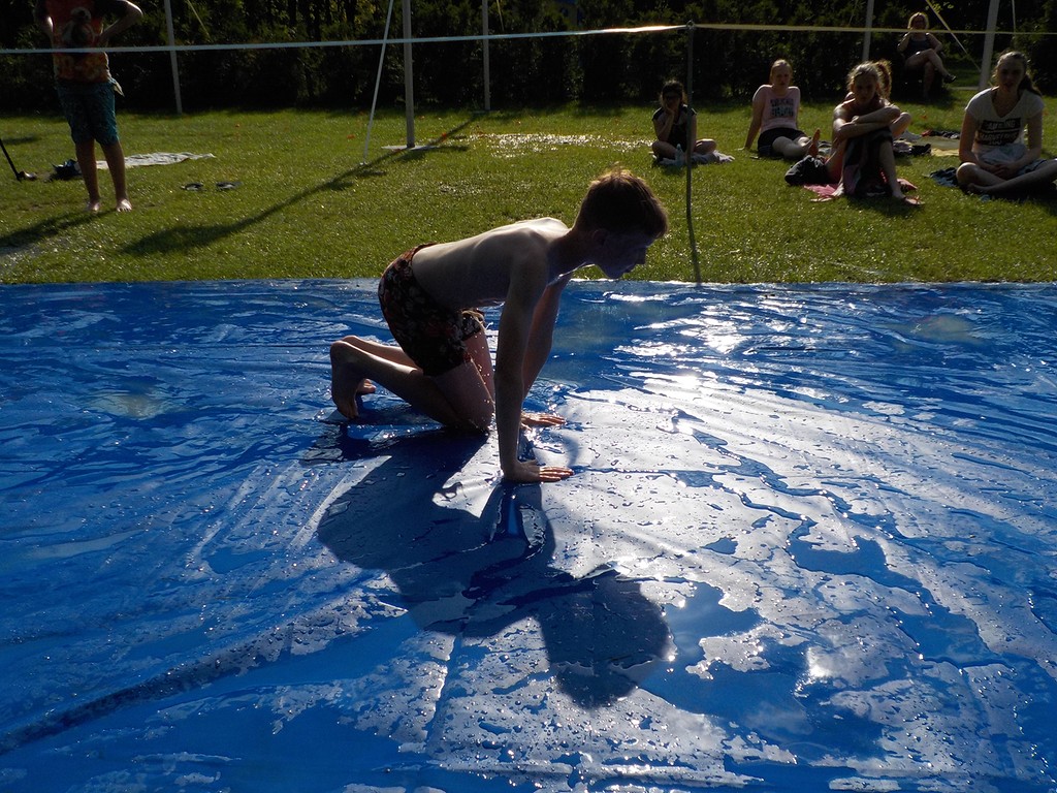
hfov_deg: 60.0
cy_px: 396
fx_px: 916
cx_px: 528
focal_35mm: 30
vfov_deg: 46.8
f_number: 6.6
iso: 125
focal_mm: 4.1
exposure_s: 1/800
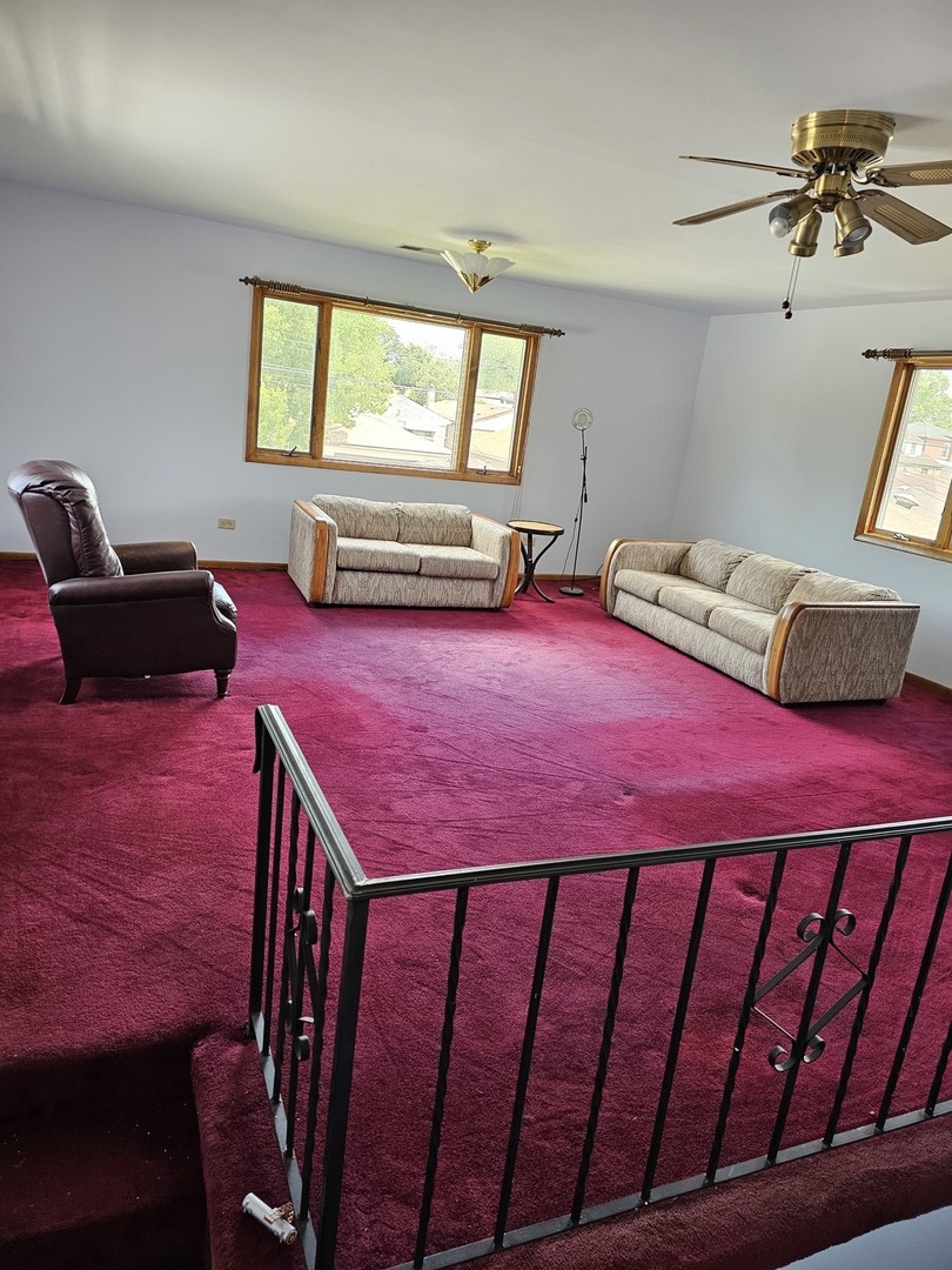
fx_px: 843
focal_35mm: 23
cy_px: 635
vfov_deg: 73.9
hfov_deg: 58.9
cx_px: 476
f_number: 1.7
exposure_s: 1/120
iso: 160
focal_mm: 6.3
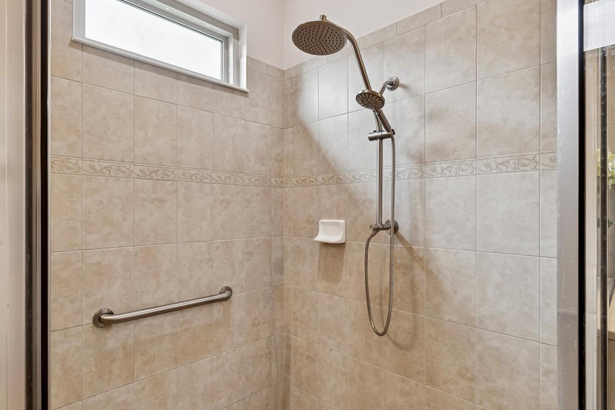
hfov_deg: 89.9
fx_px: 307
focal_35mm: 18
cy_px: 207
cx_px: 289
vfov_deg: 67.4
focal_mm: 10
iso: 100
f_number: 7.1
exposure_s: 1/13
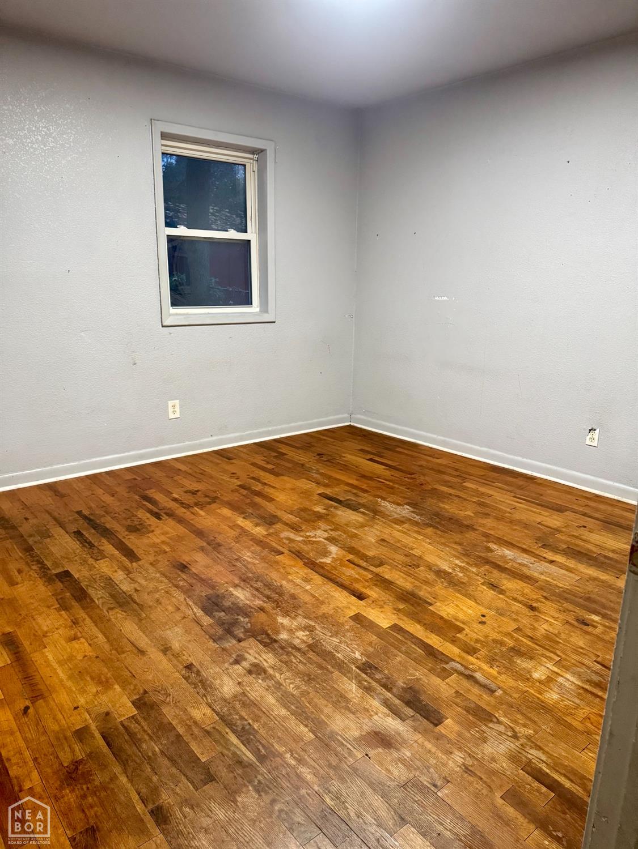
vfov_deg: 71.6
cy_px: 424
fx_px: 590
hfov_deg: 56.8
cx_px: 319
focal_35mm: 24
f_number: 1.78
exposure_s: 1/60
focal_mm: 6.76
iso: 640
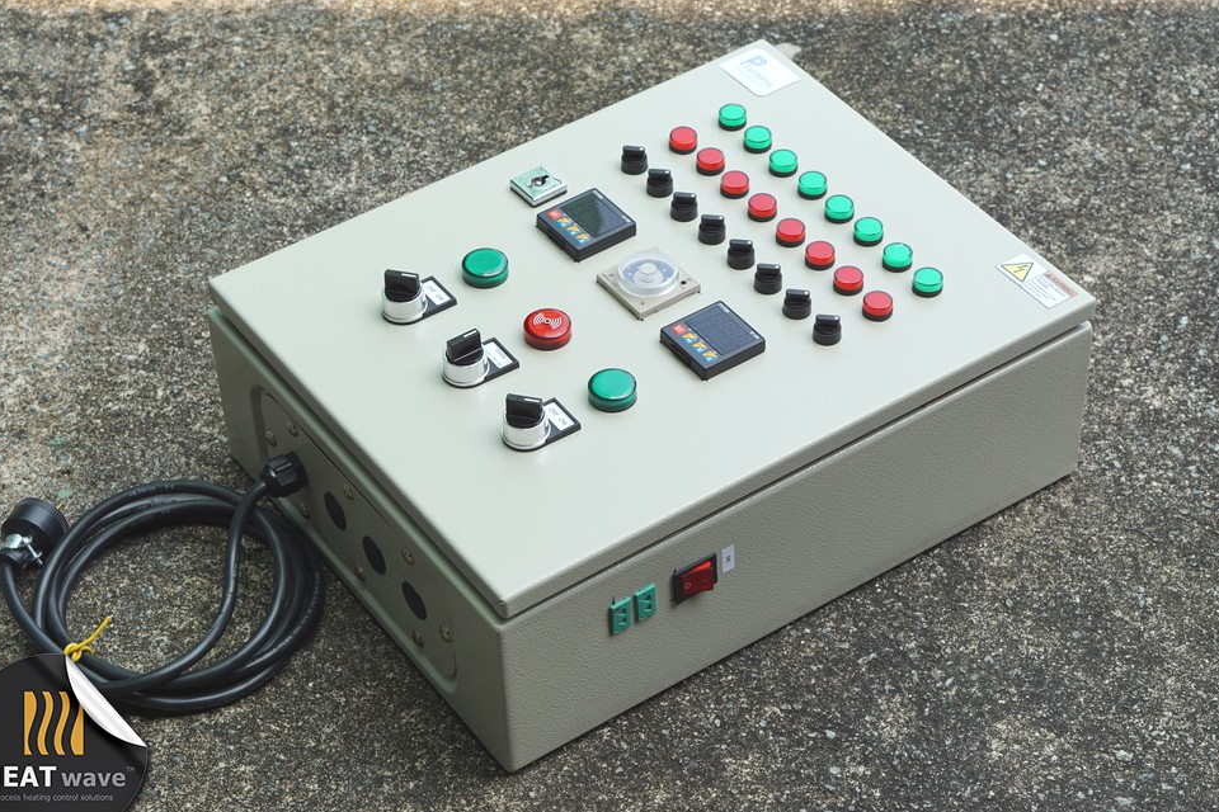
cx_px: 598
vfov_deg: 17.1
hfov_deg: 25.4
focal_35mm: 80
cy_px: 422
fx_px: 2709
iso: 100
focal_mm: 50
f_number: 7.1
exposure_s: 1/160
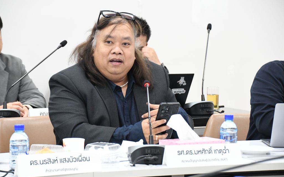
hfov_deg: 13.0
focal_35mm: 161
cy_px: 94
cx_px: 141
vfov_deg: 8.1
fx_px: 1246
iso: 4000
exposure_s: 1/50
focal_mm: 105
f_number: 5.6
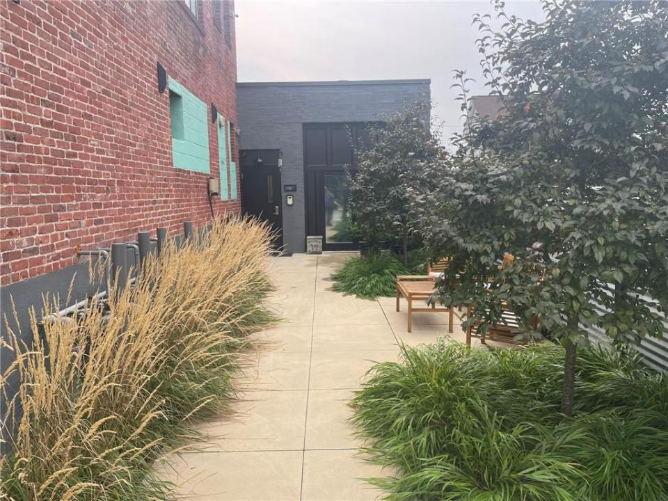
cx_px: 334
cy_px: 250
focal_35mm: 26
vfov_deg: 53.1
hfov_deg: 67.3
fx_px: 502
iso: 32
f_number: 1.6
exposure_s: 1/246
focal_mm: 4.2
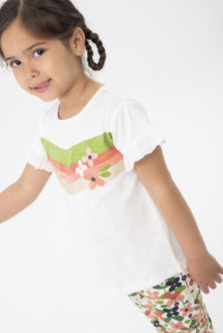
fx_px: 677
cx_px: 108
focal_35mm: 73
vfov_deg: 27.7
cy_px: 167
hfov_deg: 18.7
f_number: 7.1
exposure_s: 1/200
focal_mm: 70
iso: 200
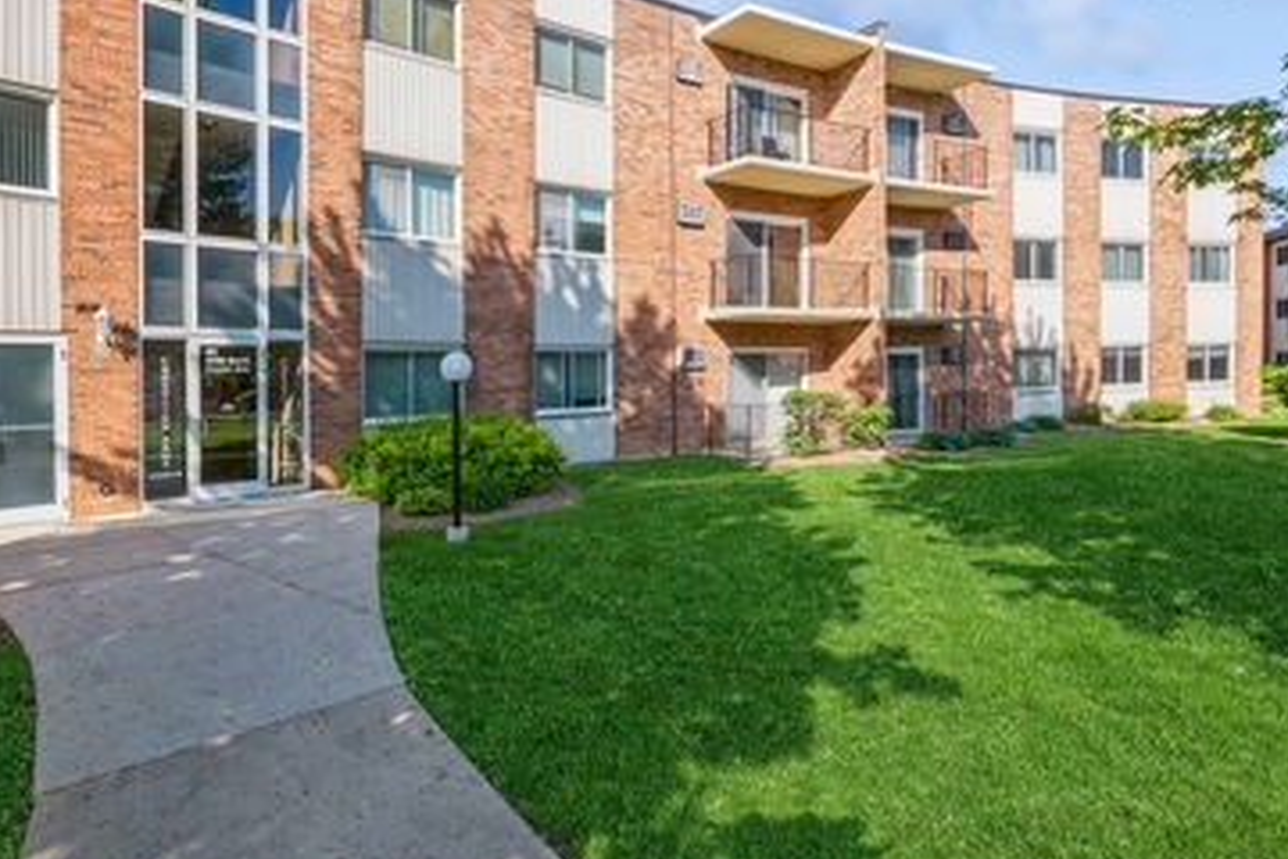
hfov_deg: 83.6
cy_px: 333
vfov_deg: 61.3
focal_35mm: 20
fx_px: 715
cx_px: 562
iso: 250
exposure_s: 1/320
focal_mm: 10
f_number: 7.1
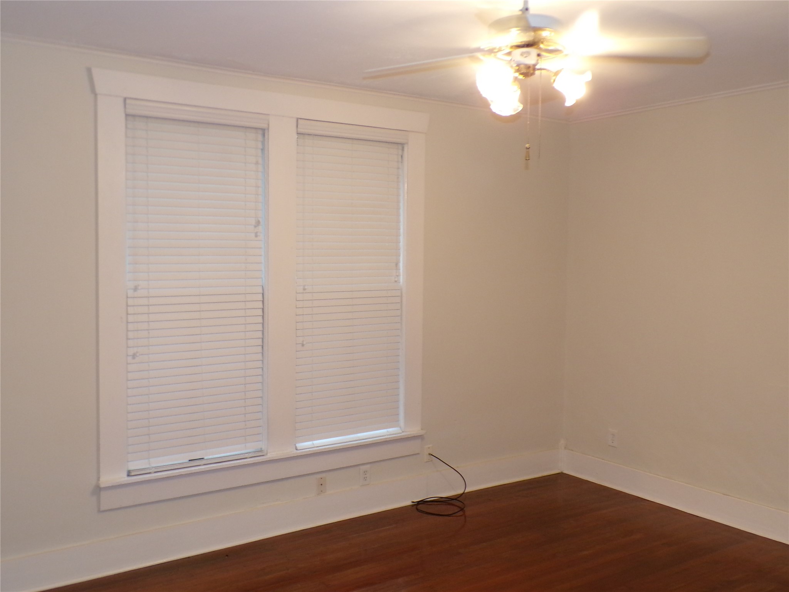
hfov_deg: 56.8
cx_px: 394
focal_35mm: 32
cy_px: 296
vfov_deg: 44.2
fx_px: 729
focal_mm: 5.8
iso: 400
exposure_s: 1/17
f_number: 3.2
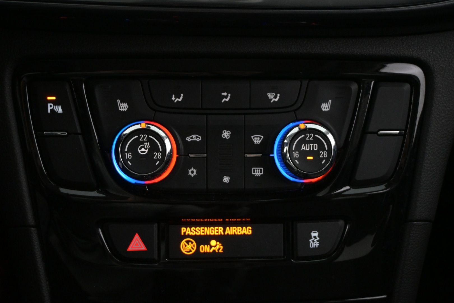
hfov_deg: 43.0
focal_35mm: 46
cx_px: 227
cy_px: 152
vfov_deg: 29.4
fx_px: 577
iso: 3200
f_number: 4.8
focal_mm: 30.5
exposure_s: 1/50
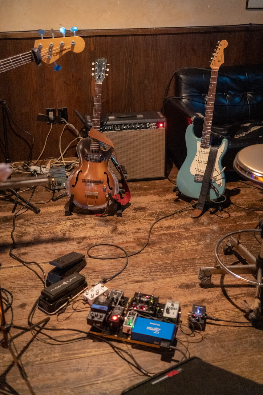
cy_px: 198
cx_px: 132
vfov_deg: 48.5
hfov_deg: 33.4
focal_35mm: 40
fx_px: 438
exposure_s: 1/125
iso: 12800
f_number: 2
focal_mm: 40
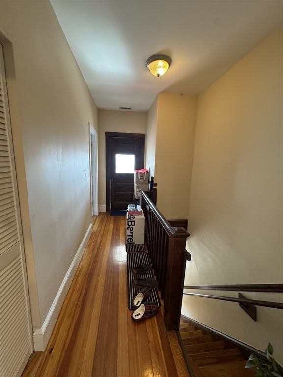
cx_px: 142
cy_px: 188
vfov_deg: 102.1
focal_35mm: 14
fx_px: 153
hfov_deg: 85.7
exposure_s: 1/60
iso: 250
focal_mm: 2.22
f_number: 2.2
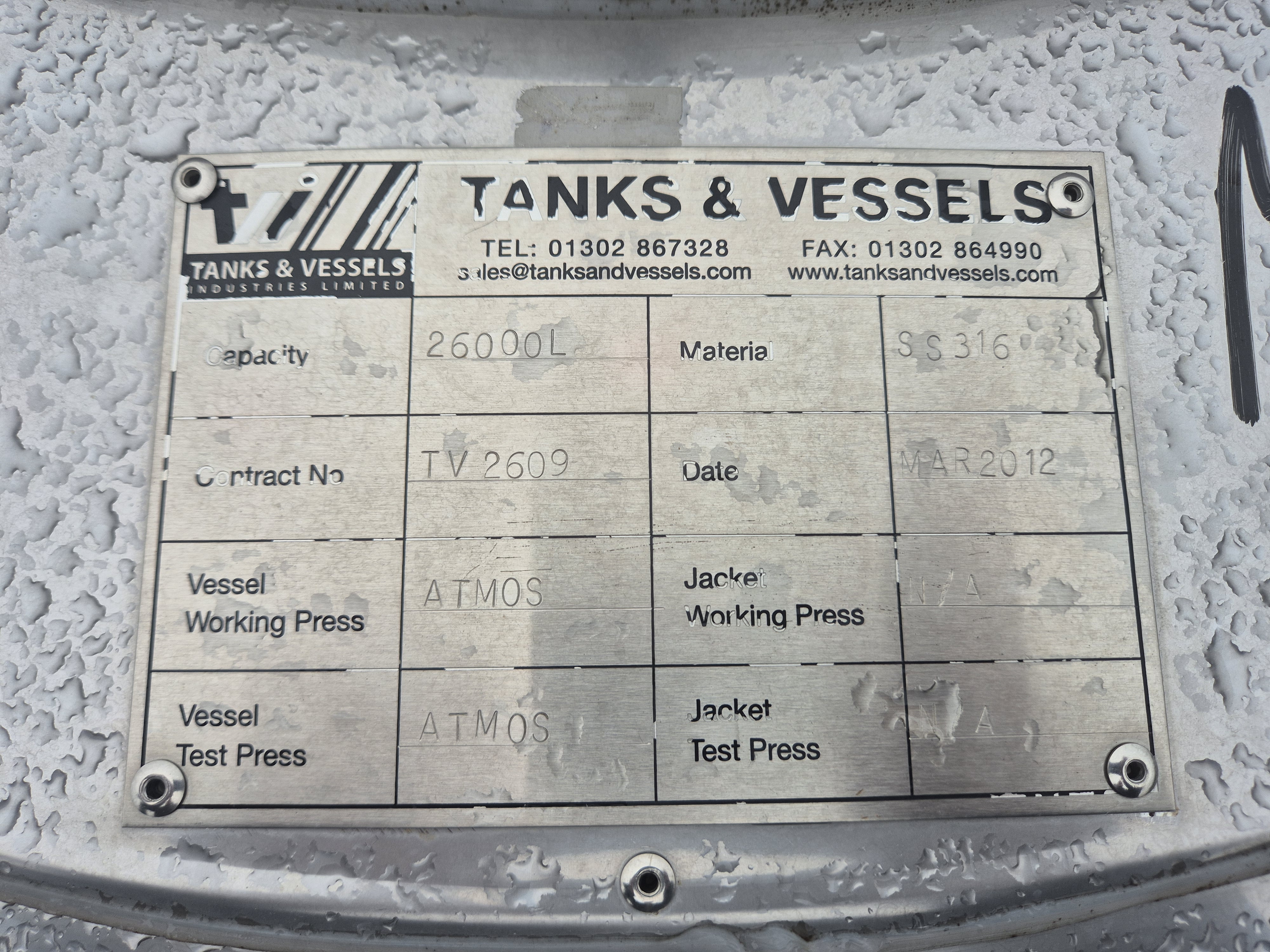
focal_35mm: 23
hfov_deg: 73.9
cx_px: 635
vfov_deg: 58.9
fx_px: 844
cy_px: 476
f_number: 1.8
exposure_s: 1/180
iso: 40
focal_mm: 5.4
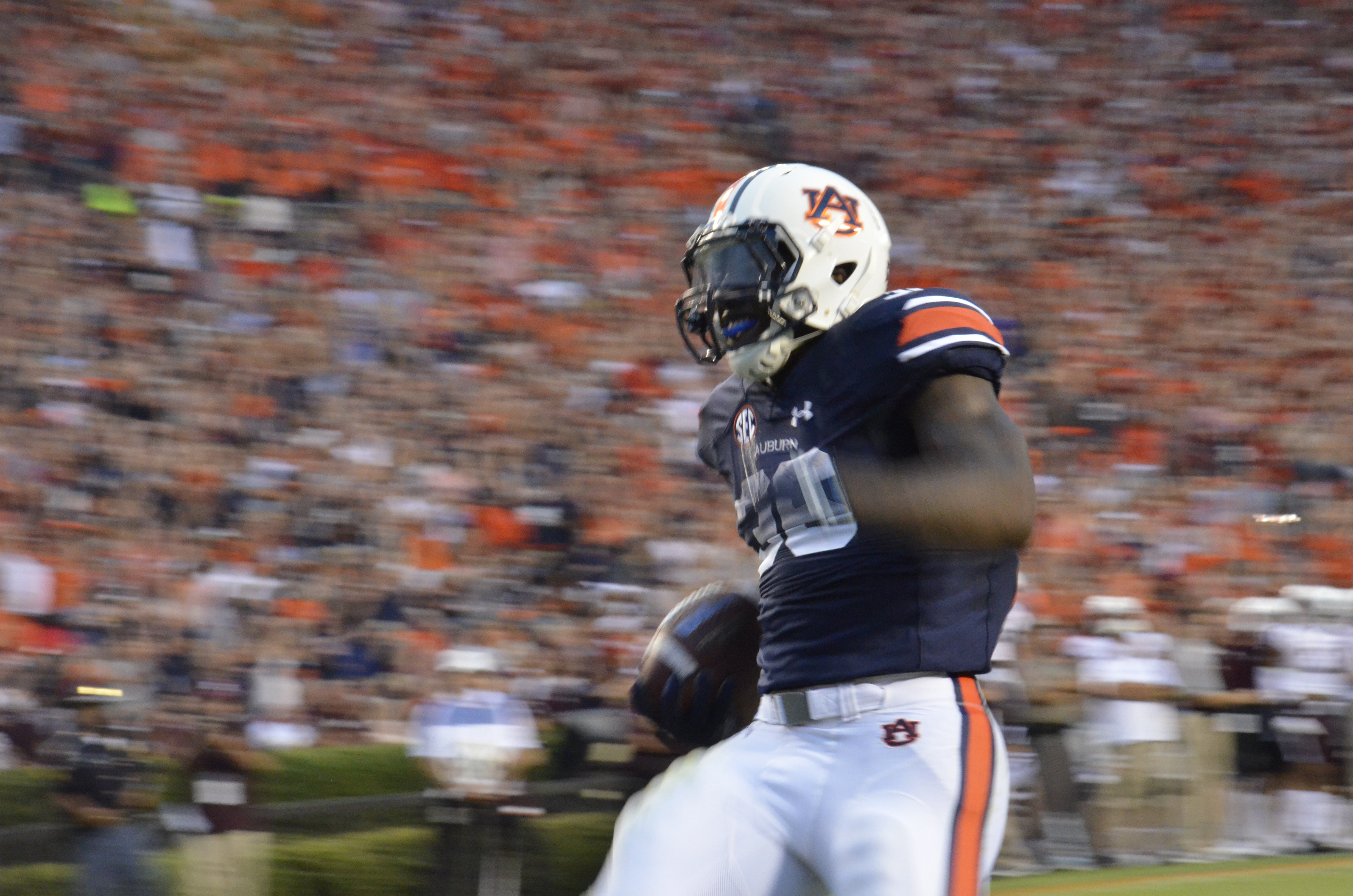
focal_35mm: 158
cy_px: 448
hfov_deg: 13.1
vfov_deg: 8.7
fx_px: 5907
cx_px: 676
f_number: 14
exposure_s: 1/80
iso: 4000
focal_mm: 105
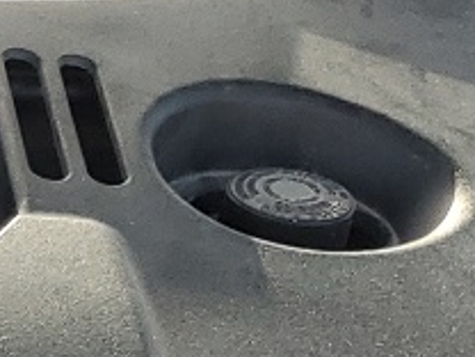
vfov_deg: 7.0
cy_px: 856
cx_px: -726
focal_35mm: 200
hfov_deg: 8.8
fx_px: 2744
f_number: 1.5
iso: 50
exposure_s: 1/455
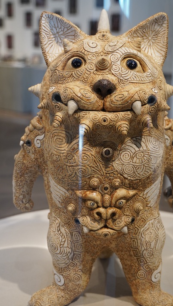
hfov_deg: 22.2
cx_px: 103
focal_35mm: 54
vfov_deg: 38.5
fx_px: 440
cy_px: 153
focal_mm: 34
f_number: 2.8
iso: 400
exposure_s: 1/60
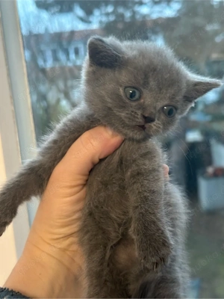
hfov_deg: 30.3
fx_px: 414
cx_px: 112
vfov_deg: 39.7
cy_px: 150
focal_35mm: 48
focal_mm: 6.86
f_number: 1.78
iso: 400
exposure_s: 1/41
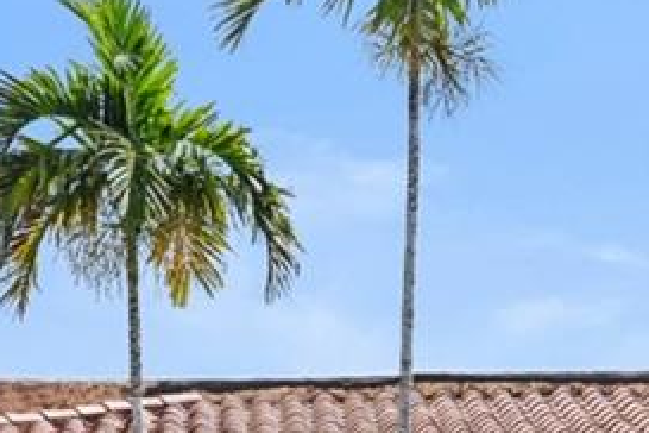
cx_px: 164
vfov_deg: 6.3
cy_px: 1178
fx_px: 3695
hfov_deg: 10.0
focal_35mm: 205
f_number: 9
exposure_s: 1/50
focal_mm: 35
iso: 250
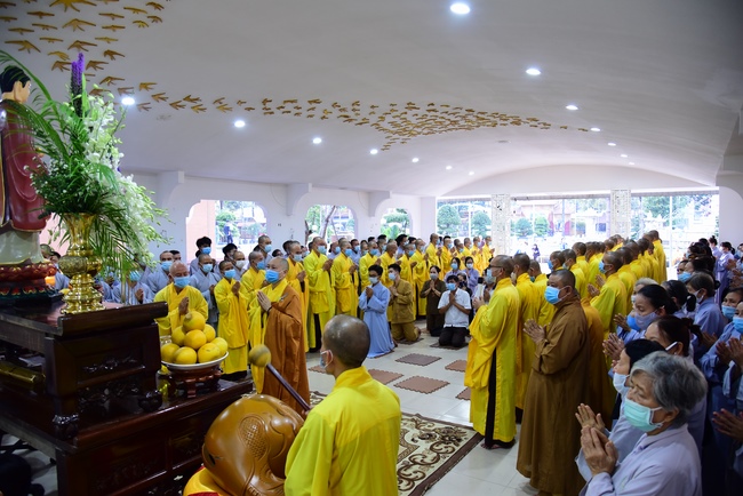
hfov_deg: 73.7
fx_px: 496
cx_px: 372
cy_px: 248
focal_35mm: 24
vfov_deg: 53.2
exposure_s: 1/30
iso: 1250
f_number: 4.5
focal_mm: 24
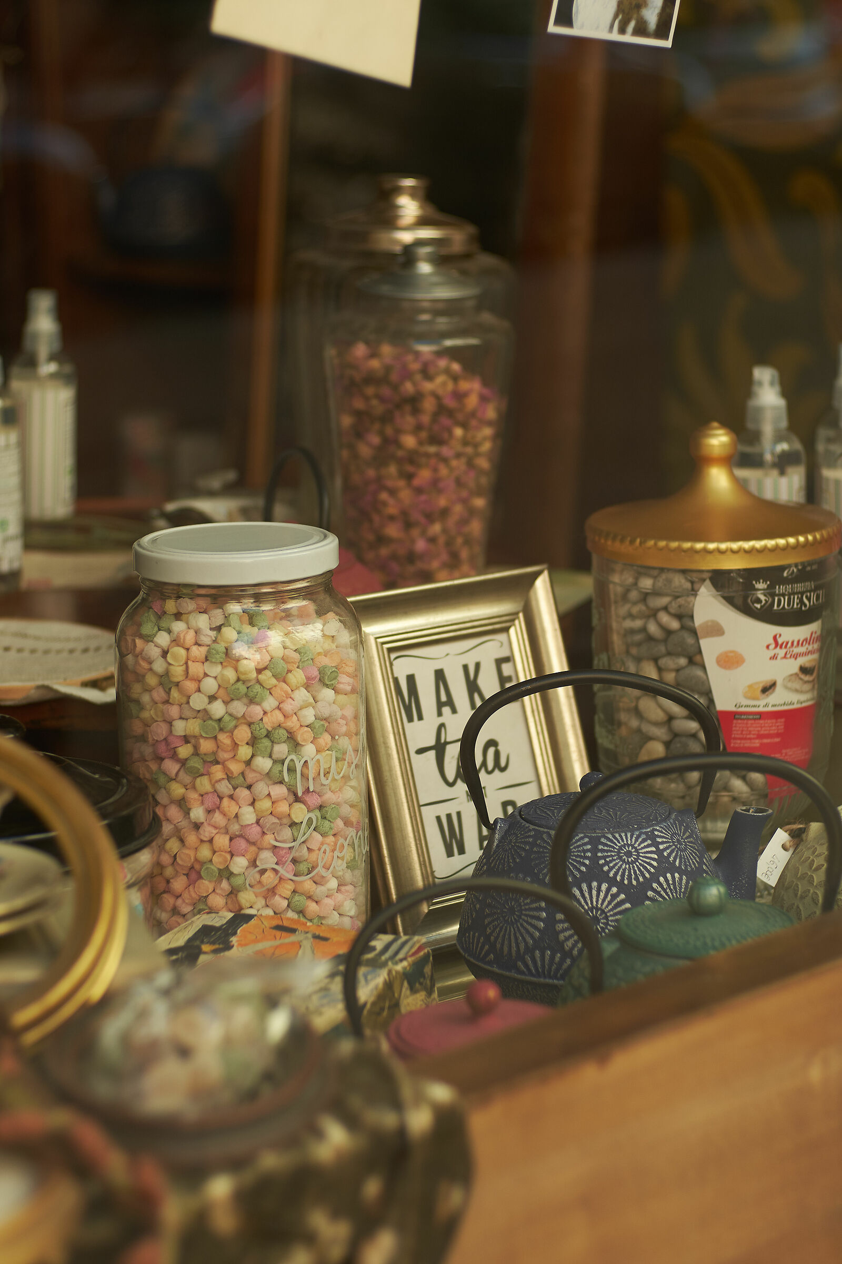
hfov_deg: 18.2
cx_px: 421
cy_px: 632
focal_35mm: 75
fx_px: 2631
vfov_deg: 27.0
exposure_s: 1/500
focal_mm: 50
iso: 200
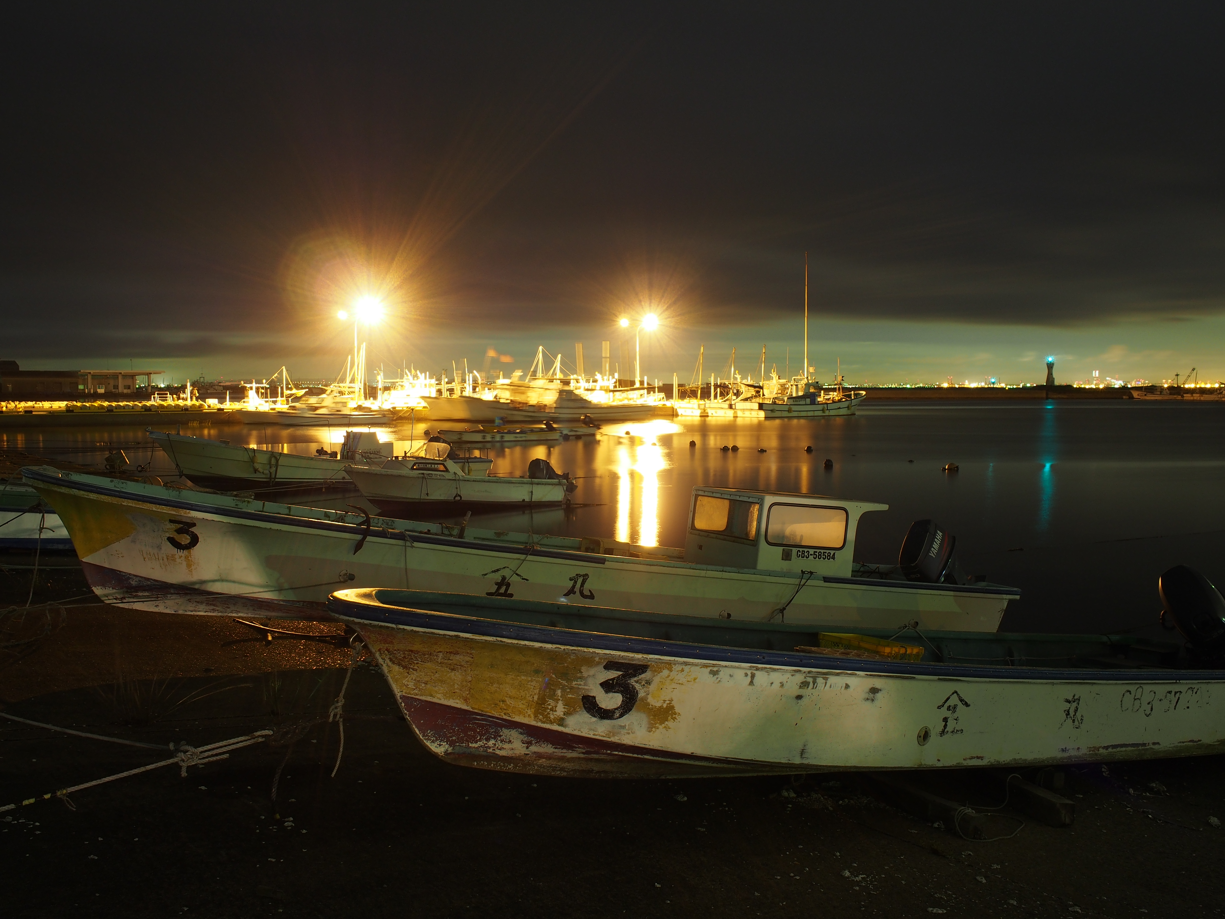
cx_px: 612
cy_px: 460
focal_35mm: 34
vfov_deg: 41.8
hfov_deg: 54.0
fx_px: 1203
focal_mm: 17
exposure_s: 30
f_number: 5.6
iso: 200
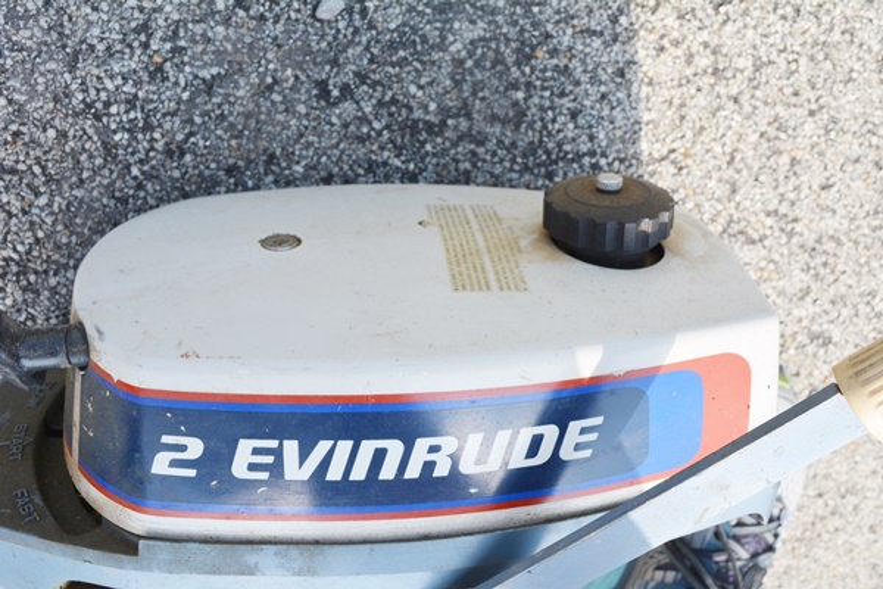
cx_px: 442
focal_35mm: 39
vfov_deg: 34.2
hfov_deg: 49.6
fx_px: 957
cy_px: 294
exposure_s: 1/250
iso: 200
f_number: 8
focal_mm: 26
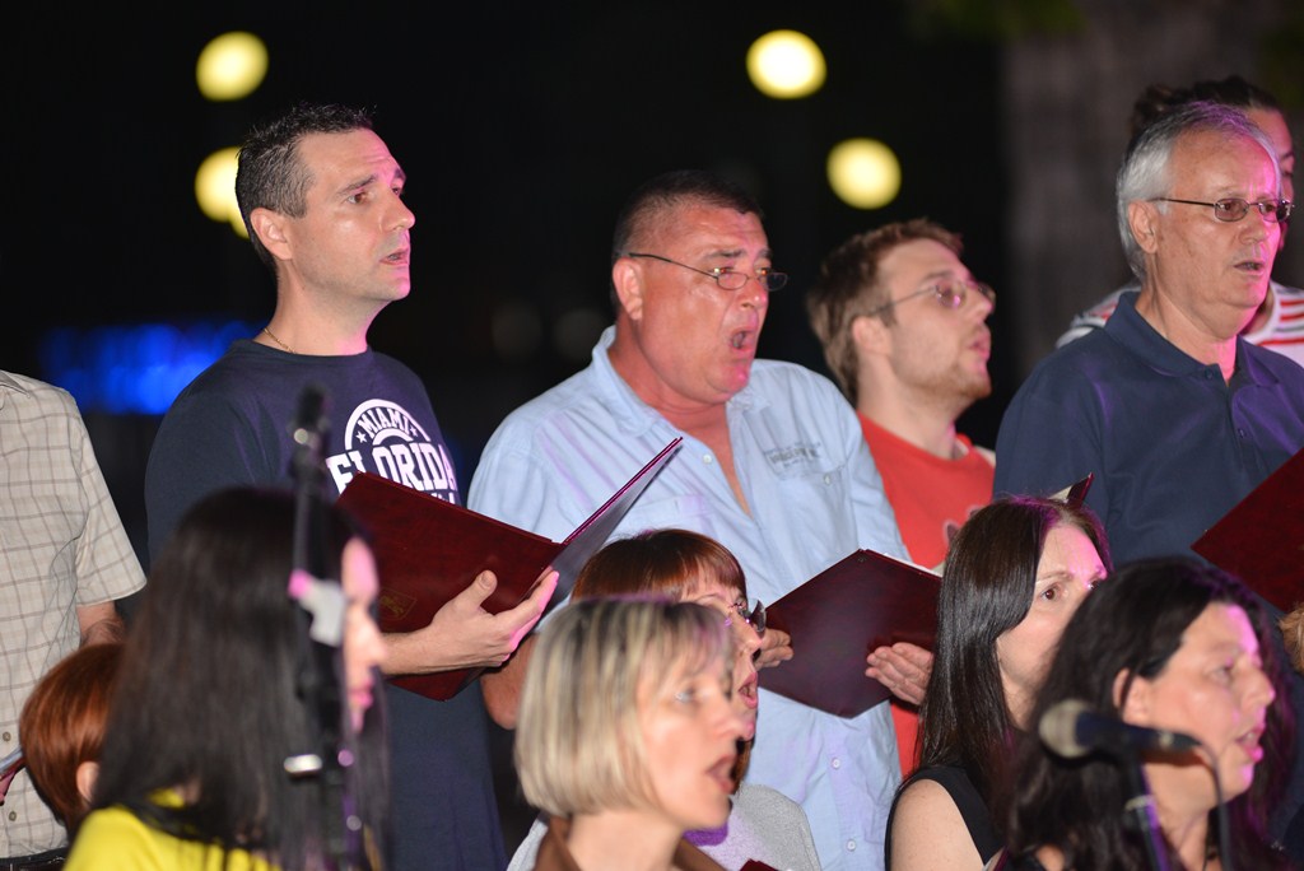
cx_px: 652
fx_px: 7248
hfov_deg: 10.3
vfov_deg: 6.9
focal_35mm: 200
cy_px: 436
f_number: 3.2
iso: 800
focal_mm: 200
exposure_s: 1/125
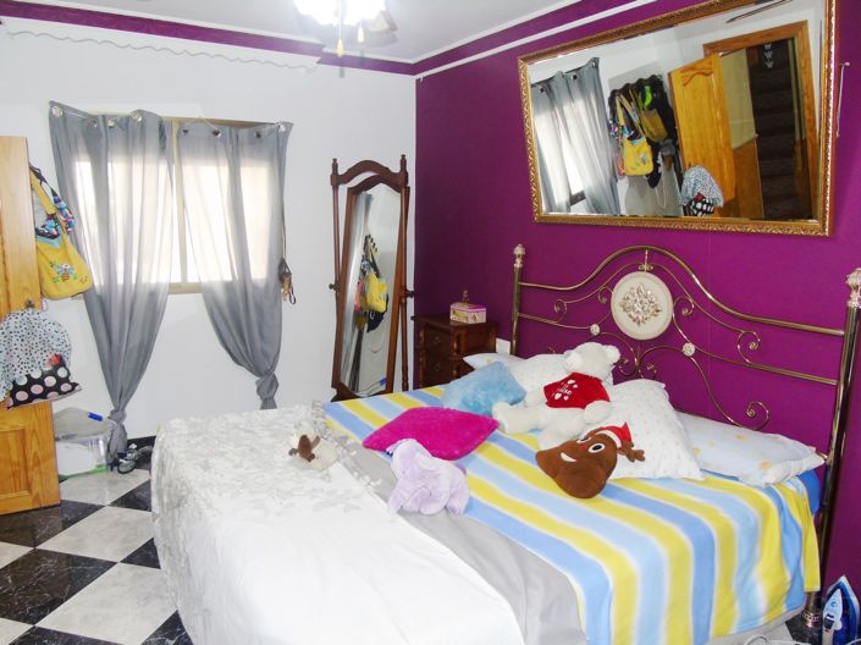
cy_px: 322
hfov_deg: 69.4
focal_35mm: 25
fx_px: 622
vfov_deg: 54.8
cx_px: 430
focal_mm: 4.4
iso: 200
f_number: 3.4
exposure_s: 1/30
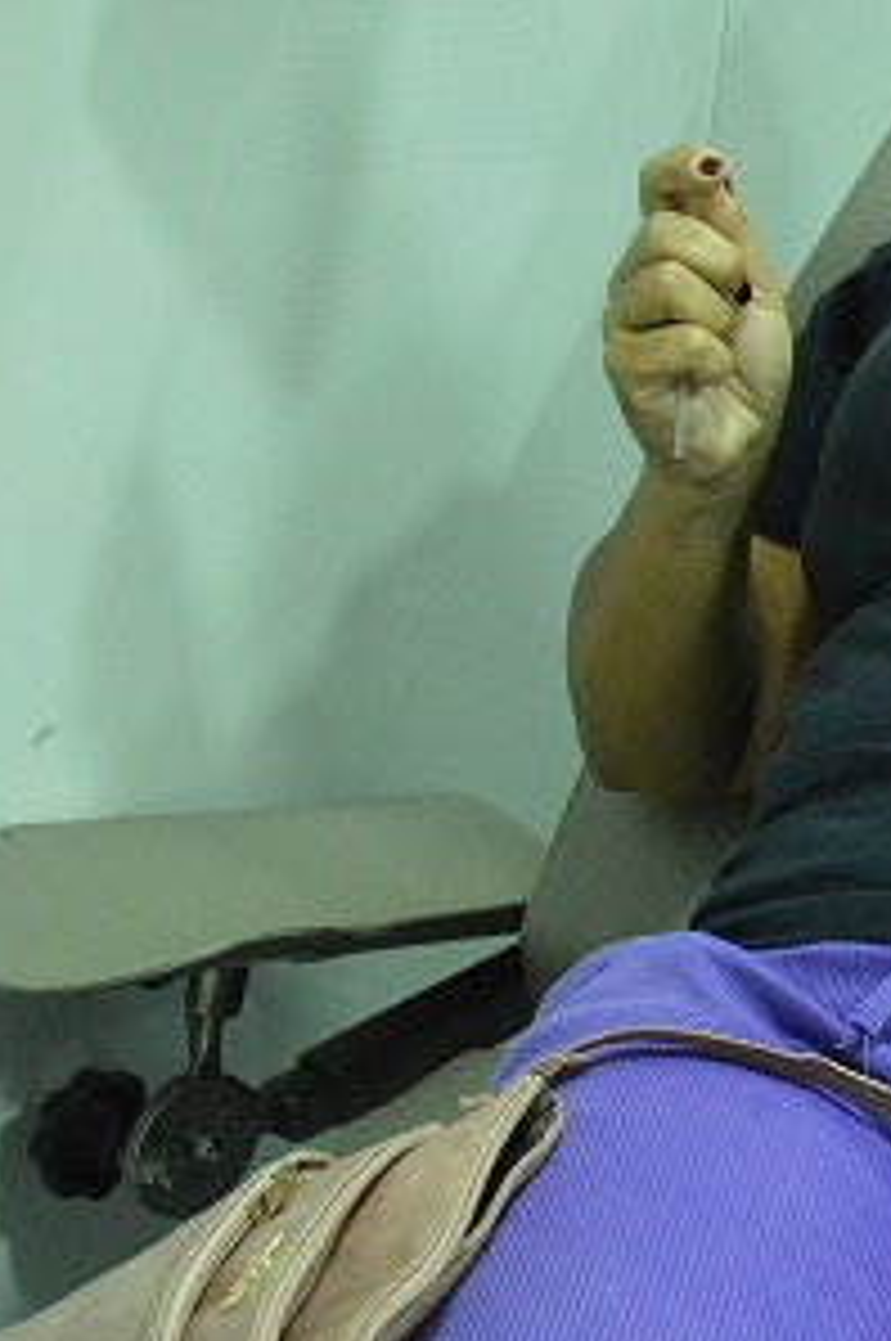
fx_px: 3944
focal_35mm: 106
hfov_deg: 12.6
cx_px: 1071
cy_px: 436
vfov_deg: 19.2
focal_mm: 28
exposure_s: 1/80
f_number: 7.1
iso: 4000
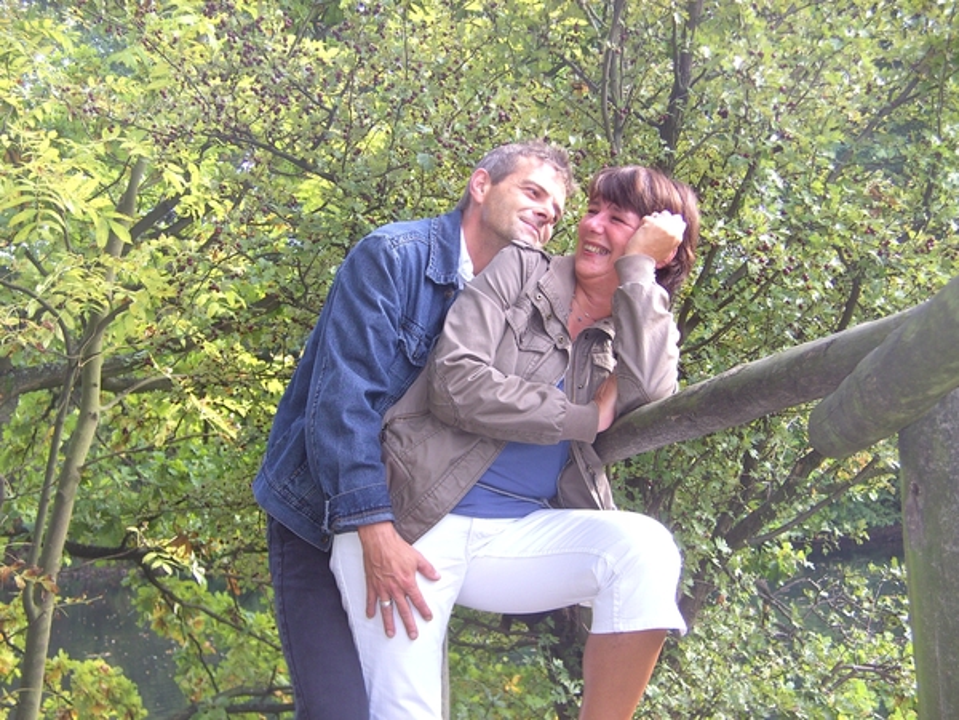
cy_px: 360
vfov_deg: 19.6
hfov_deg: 26.0
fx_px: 2078
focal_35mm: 75
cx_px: 480
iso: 100
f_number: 3.5
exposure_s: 1/75
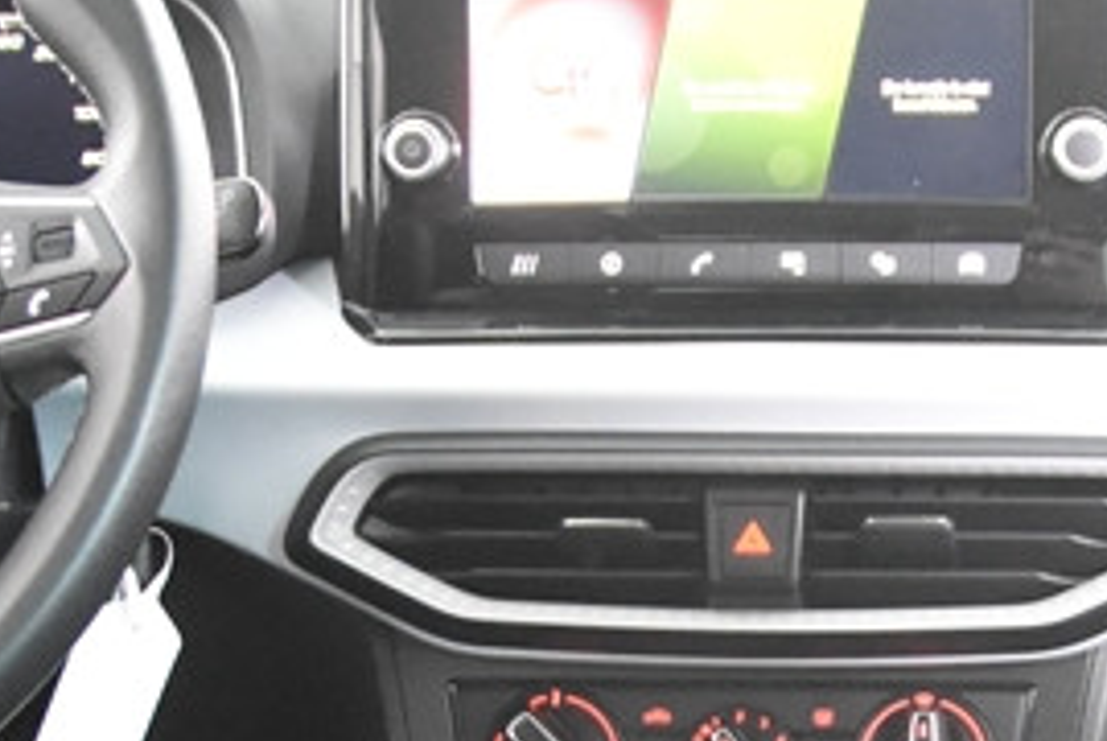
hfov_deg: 21.0
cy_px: 867
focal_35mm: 97
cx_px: 724
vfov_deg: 13.8
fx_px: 2983
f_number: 2.8
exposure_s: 1/25
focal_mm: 17
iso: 6400
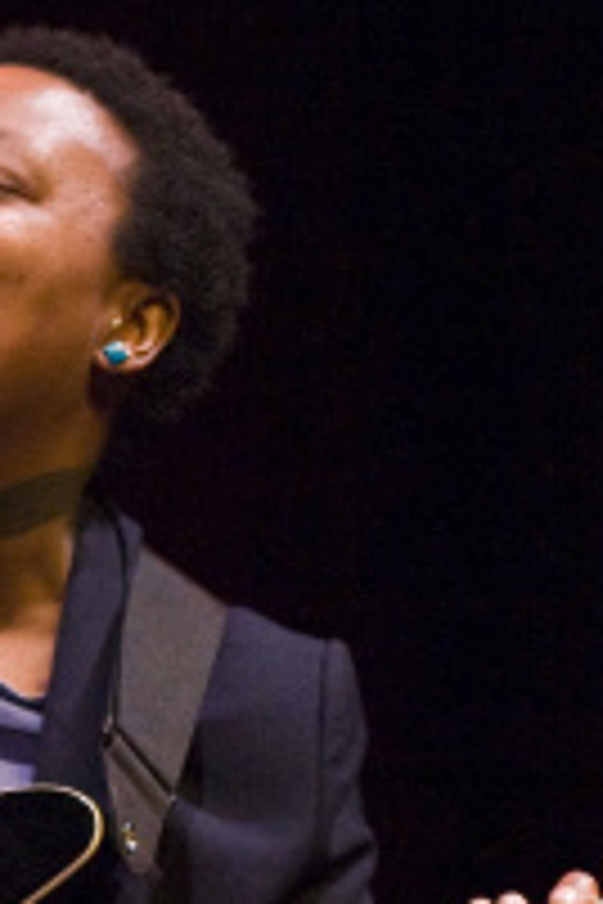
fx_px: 15350
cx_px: 171
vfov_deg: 3.4
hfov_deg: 2.3
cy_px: 767
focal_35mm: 611
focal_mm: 200
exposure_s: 1/160
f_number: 2.8
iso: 3200
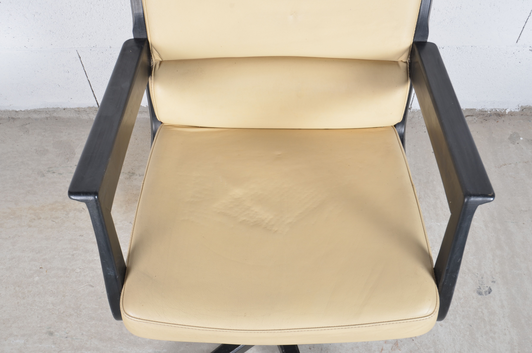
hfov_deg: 53.2
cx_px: 266
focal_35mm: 36
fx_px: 531
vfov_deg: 36.7
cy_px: 176
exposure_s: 1/125
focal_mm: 24
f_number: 11
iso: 100
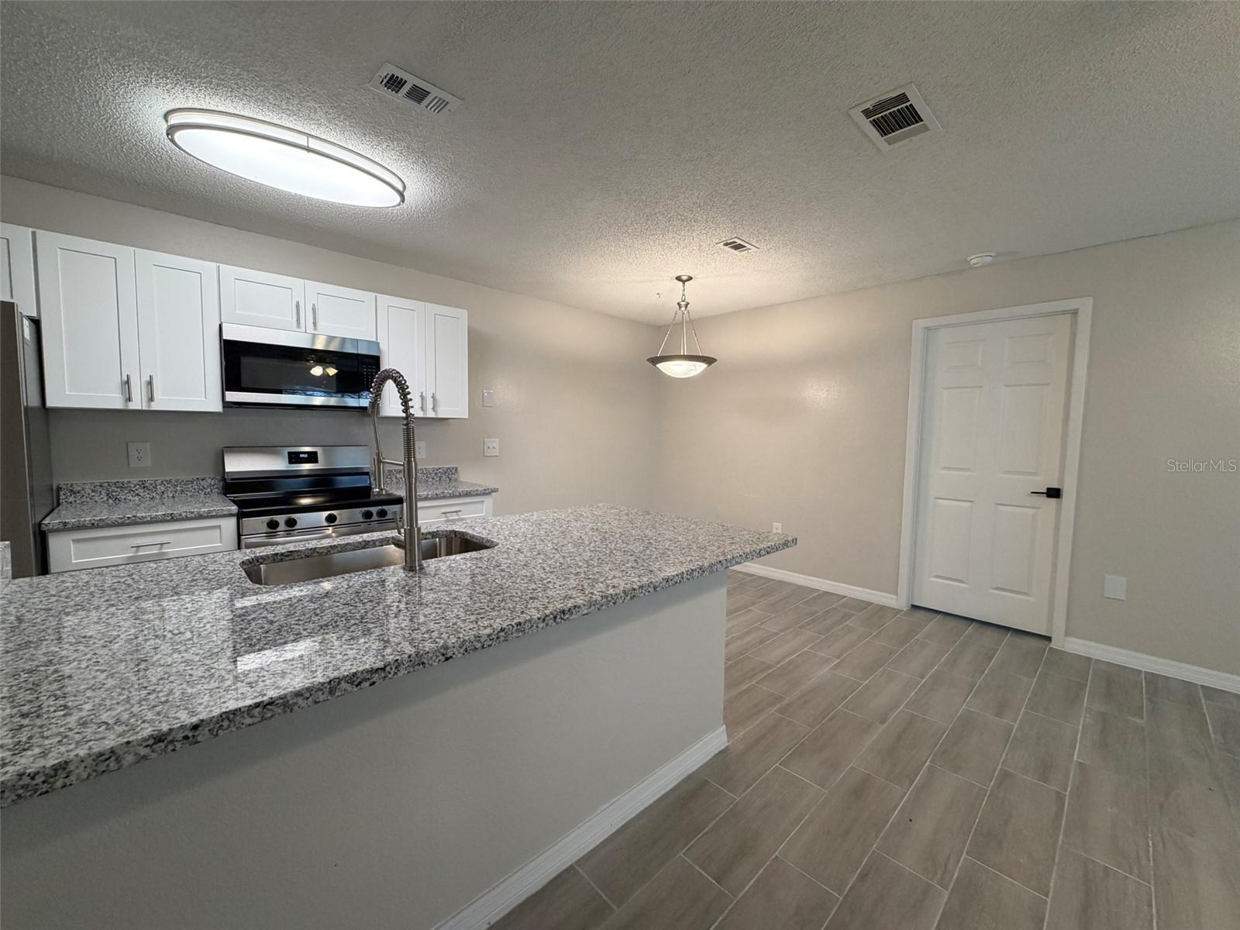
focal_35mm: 14
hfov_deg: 102.1
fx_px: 502
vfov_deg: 85.7
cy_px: 465
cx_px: 620
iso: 250
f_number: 2.2
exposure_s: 1/120
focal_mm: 2.22
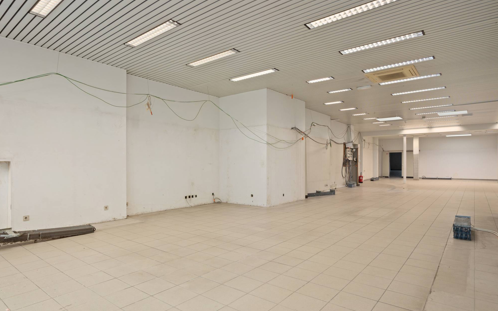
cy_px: 165
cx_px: 215
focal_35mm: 21
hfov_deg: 81.8
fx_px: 285
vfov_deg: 57.2
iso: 250
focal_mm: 16
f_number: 11
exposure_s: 1.6
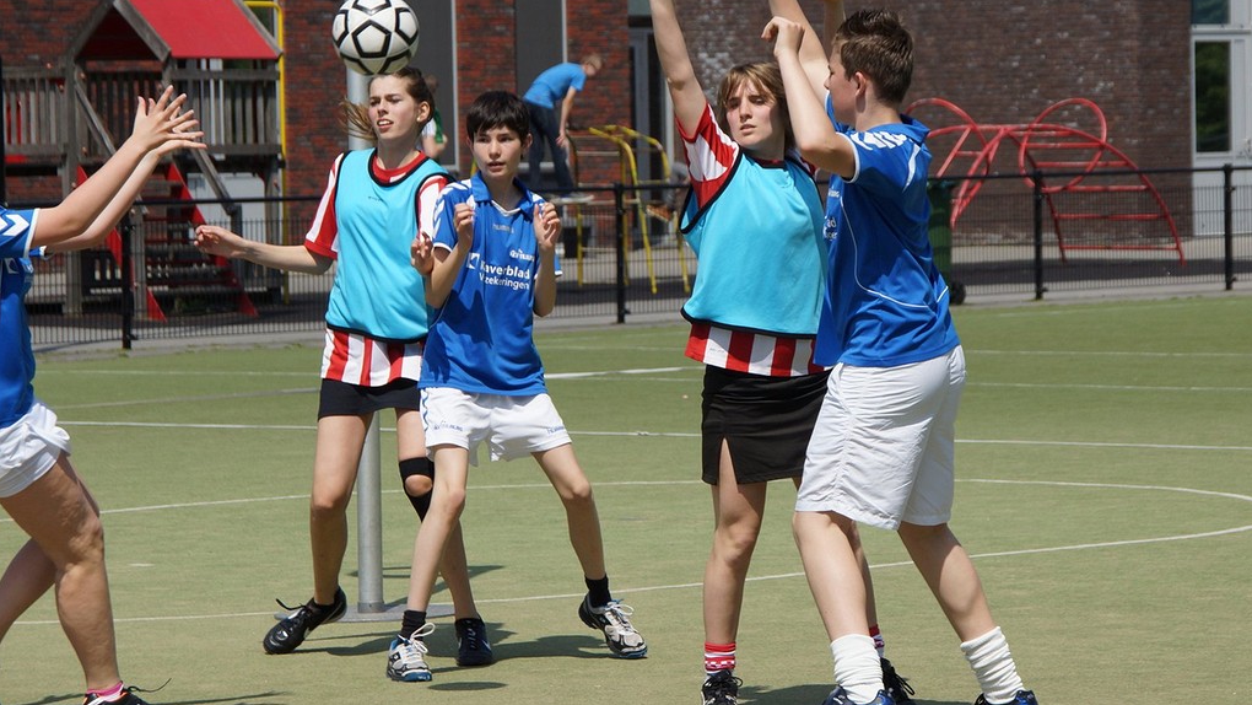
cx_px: 627
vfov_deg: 8.5
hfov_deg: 15.1
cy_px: 292
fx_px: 4715
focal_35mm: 142
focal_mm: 90
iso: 160
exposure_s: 1/640
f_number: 8
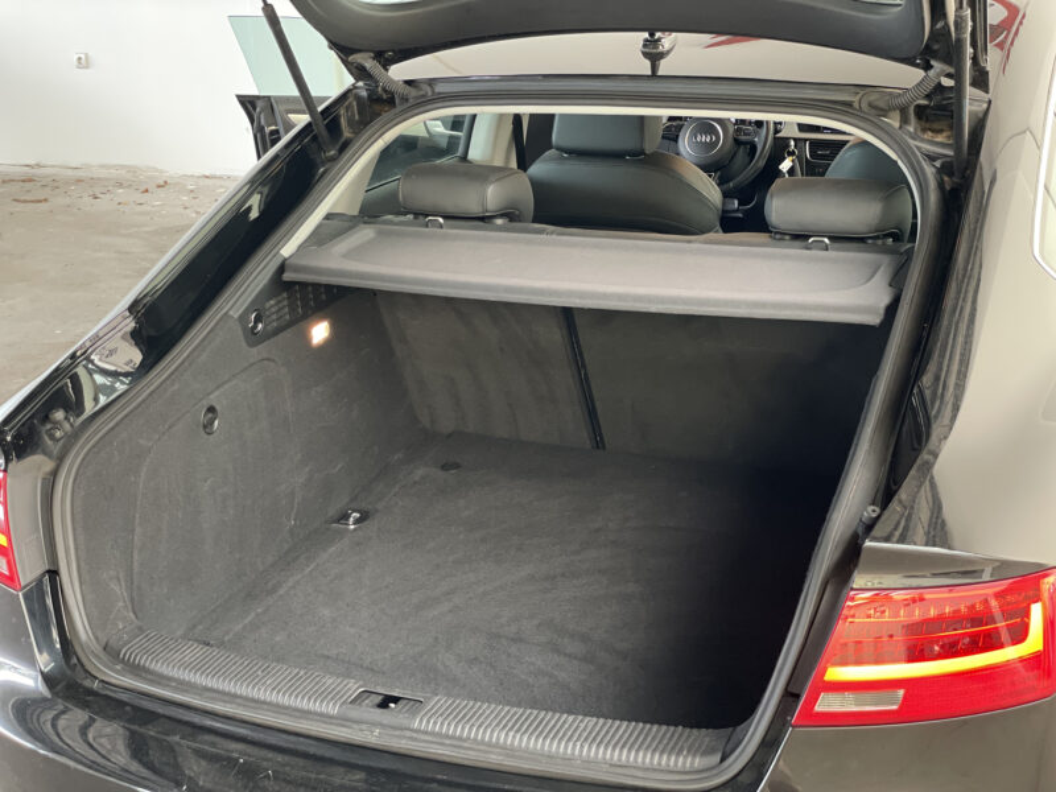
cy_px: 396
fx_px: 1586
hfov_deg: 36.8
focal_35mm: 52
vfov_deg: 28.0
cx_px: 528
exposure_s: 1/37
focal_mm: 6
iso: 200
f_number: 2
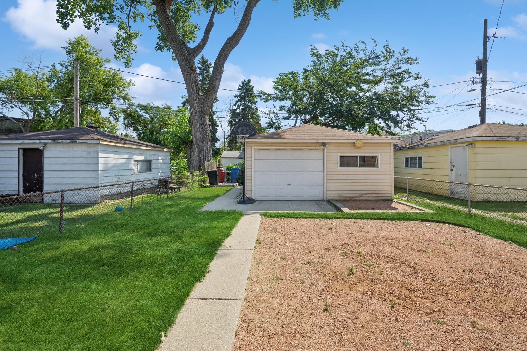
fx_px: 219
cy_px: 176
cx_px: 264
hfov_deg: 100.4
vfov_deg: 77.2
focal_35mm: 15
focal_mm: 10
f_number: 11
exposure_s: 1/250
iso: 200
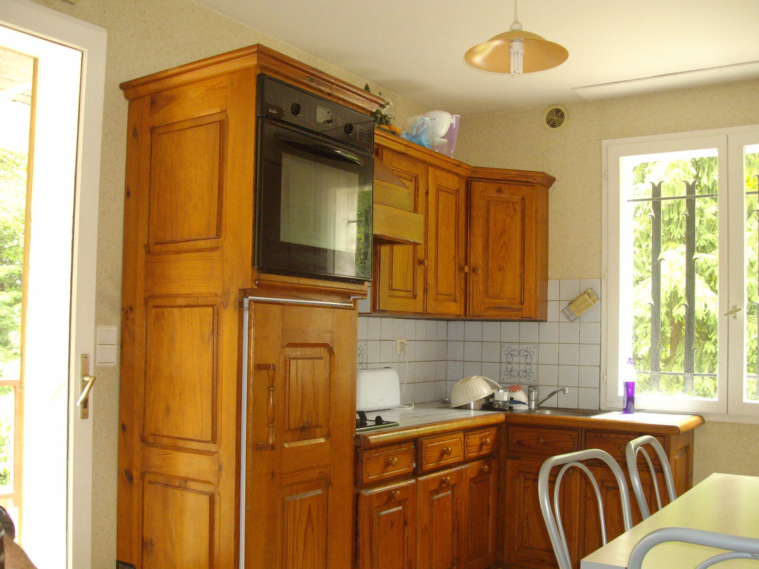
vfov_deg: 39.7
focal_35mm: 36
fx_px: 789
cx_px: 380
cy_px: 284
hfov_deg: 51.4
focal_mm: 6
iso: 258
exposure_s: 1/50
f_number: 2.7
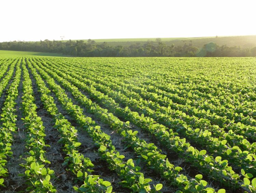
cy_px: 96
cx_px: 128
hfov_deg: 33.8
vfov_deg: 25.7
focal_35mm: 57
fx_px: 422
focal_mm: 10.2
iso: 100
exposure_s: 1/160
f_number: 4
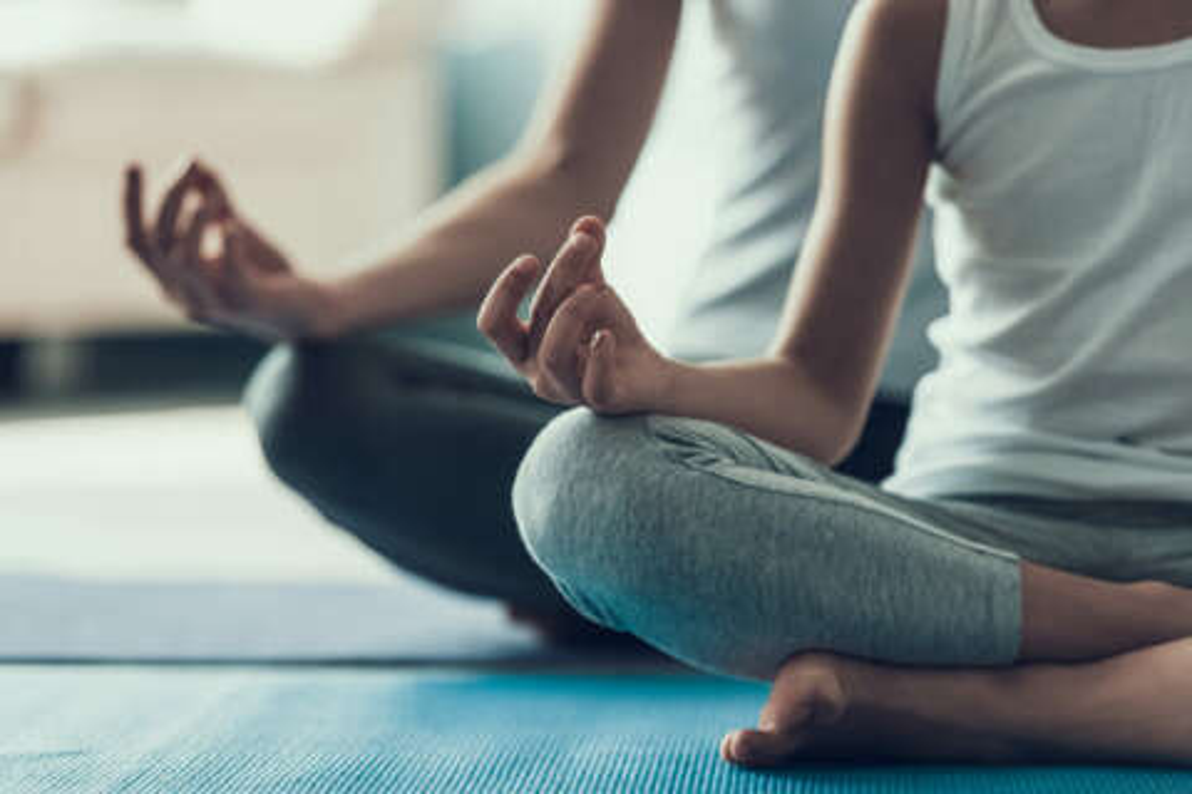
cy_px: 397
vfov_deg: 10.2
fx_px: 4470
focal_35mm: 135
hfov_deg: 15.2
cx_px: 596
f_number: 2.8
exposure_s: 1/250
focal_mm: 135
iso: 800
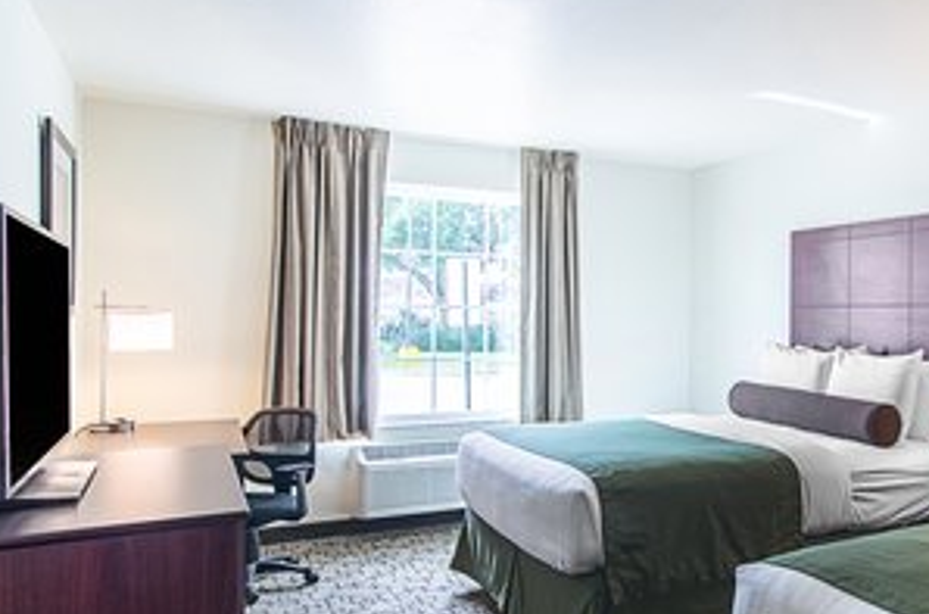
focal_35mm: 29
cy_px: 352
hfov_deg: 59.6
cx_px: 720
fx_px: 746
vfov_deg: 44.6
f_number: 8
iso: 400
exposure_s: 1/80
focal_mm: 12
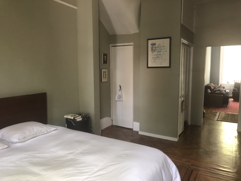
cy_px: 90
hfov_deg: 63.4
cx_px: 120
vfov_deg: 49.8
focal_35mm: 28
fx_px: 195
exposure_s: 1/9
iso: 100
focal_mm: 3.99
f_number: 1.8
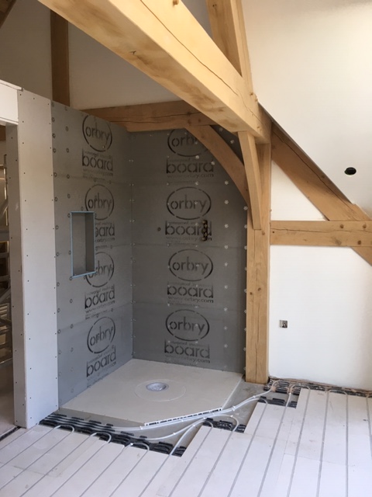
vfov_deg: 61.7
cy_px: 248
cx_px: 186
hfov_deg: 48.2
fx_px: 416
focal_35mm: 29
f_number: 2.2
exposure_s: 1/33
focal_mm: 4.15
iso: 32
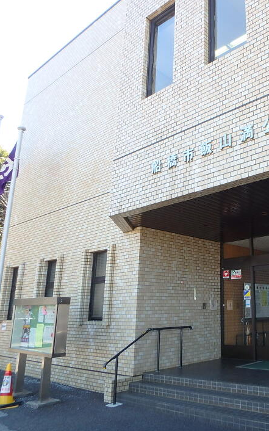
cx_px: 240
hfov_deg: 39.0
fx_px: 352
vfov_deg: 62.9
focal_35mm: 30
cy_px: 216
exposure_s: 1/200
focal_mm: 3.7
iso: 125
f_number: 3.5
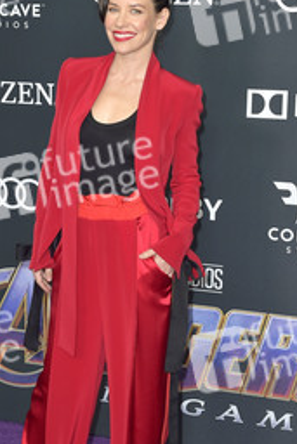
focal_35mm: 75
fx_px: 927
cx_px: 121
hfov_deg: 18.2
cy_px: 265
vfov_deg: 26.9
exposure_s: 1/250
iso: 250
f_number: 5
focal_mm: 48
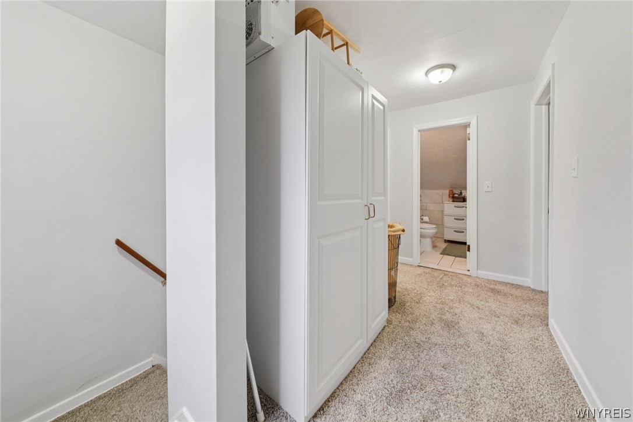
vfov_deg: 89.9
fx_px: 211
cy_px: 211
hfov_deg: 112.6
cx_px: 316
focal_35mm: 12
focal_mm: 12
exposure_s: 1/4
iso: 400
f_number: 9
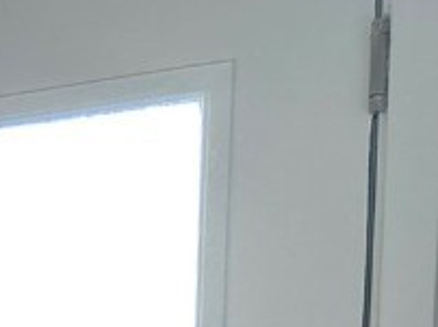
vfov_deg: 9.8
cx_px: -536
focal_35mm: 132
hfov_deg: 12.5
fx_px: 1668
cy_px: 801
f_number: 1.5
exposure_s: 1/120
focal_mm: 5.7
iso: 125
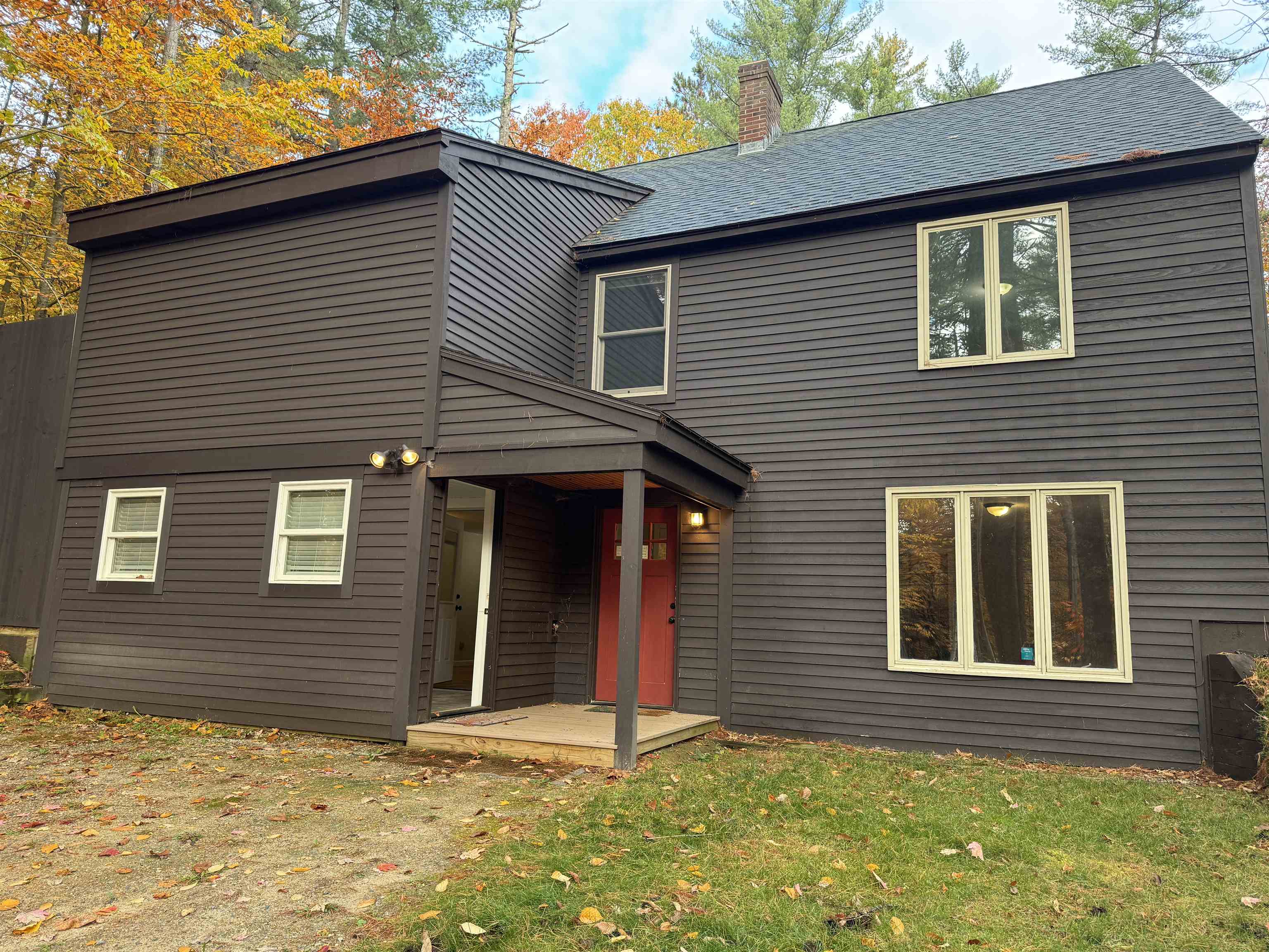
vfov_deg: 56.8
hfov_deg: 71.6
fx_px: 880
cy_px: 476
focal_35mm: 24
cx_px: 634
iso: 100
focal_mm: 6.76
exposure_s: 1/121
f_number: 1.78
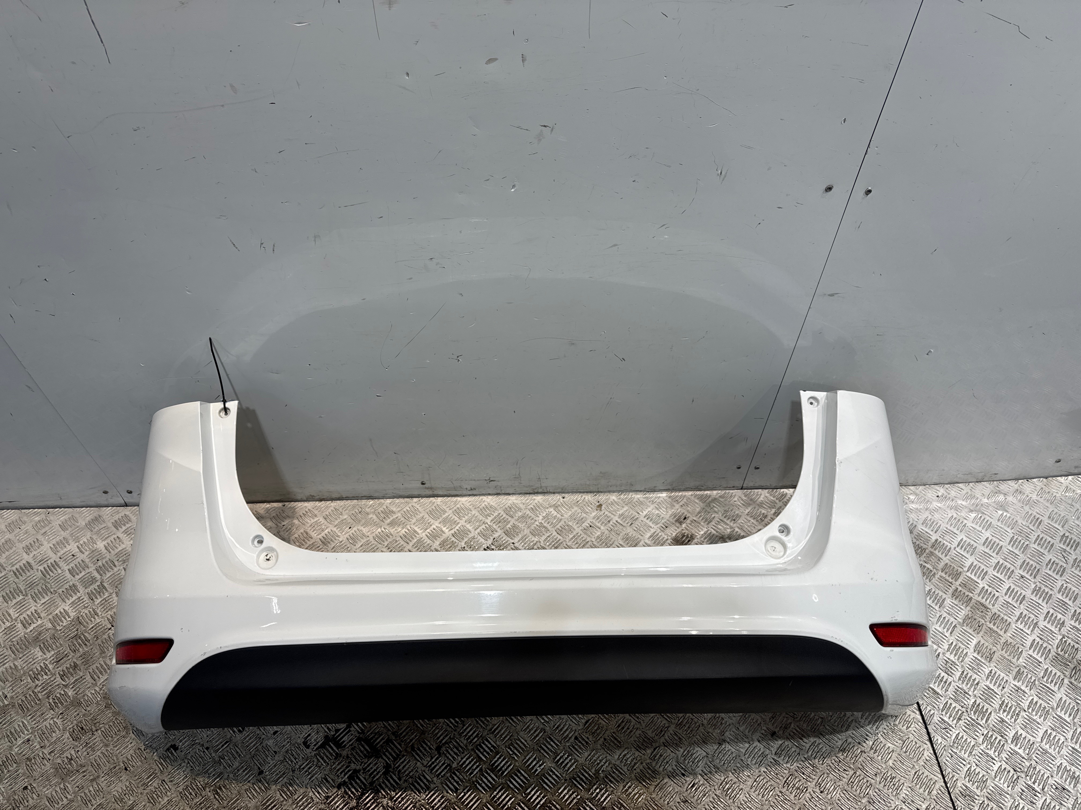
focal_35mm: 24
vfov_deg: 56.8
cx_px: 540
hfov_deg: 71.6
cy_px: 405
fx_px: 749
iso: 64
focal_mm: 6.76
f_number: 1.78
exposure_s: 1/157
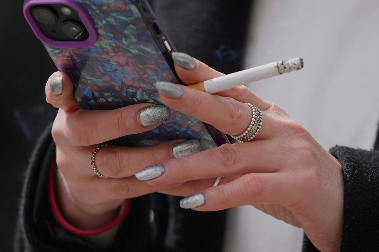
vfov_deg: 6.9
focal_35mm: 200
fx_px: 2105
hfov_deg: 10.3
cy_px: 126
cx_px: 190
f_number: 2.8
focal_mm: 200
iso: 320
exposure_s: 1/2000
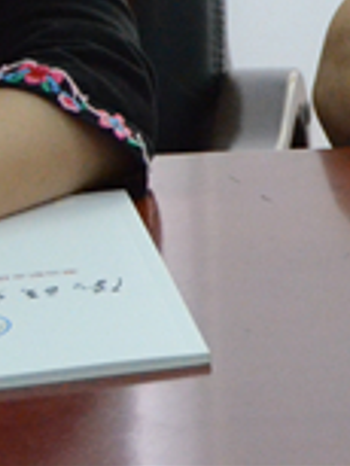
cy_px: -216
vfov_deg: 5.9
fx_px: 4483
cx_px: 940
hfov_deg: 4.3
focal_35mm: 333
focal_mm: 52
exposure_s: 1/180
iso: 5000
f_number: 6.7
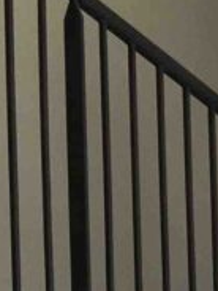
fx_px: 1747
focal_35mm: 208
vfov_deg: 7.7
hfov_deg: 6.9
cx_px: 411
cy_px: 987
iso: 25
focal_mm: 4.15
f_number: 2.2
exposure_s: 1/506
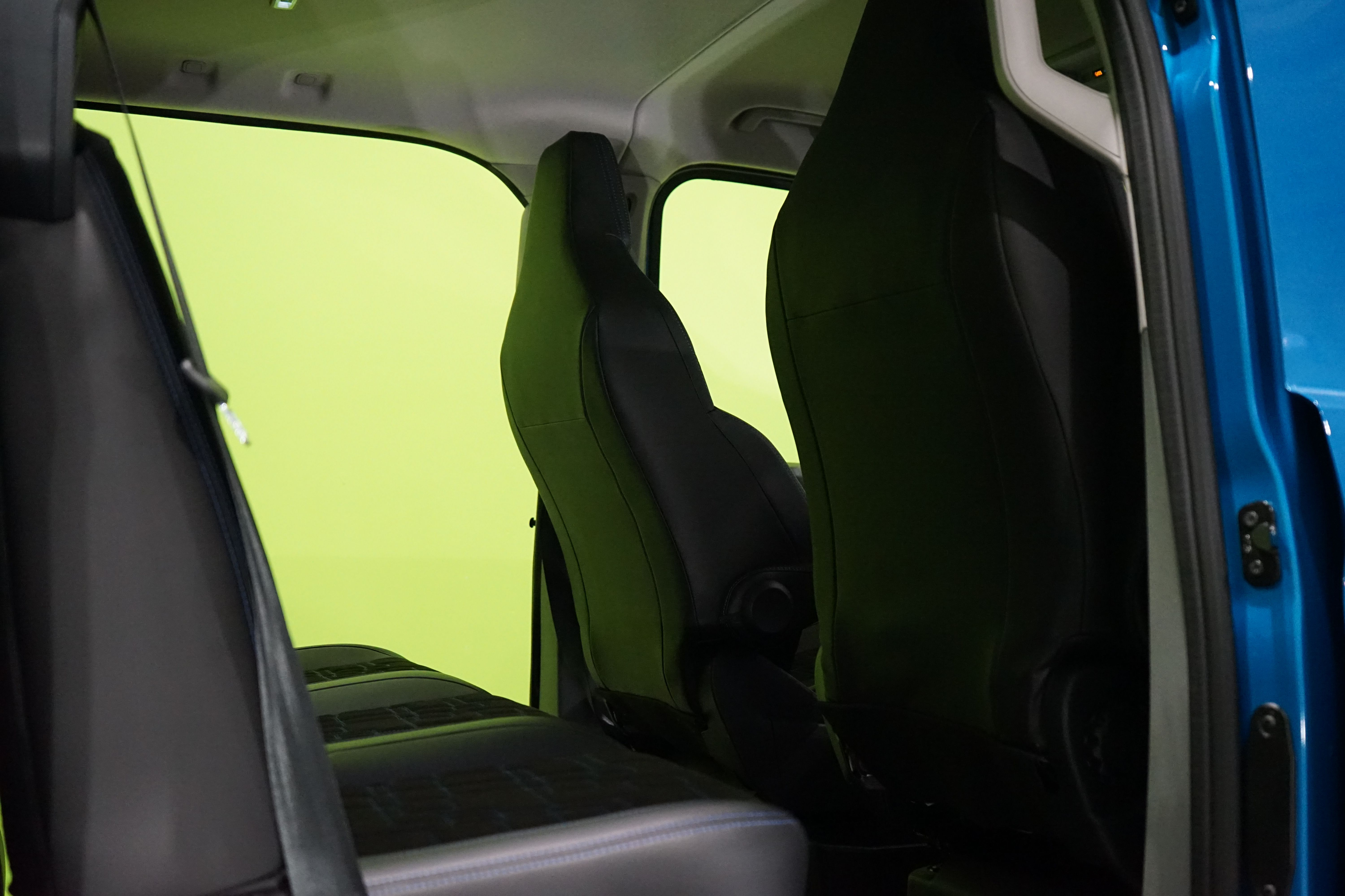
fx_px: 1532
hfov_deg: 47.4
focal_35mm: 41
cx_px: 672
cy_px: 448
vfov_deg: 32.6
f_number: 4.5
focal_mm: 41
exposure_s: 1/160
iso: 6400
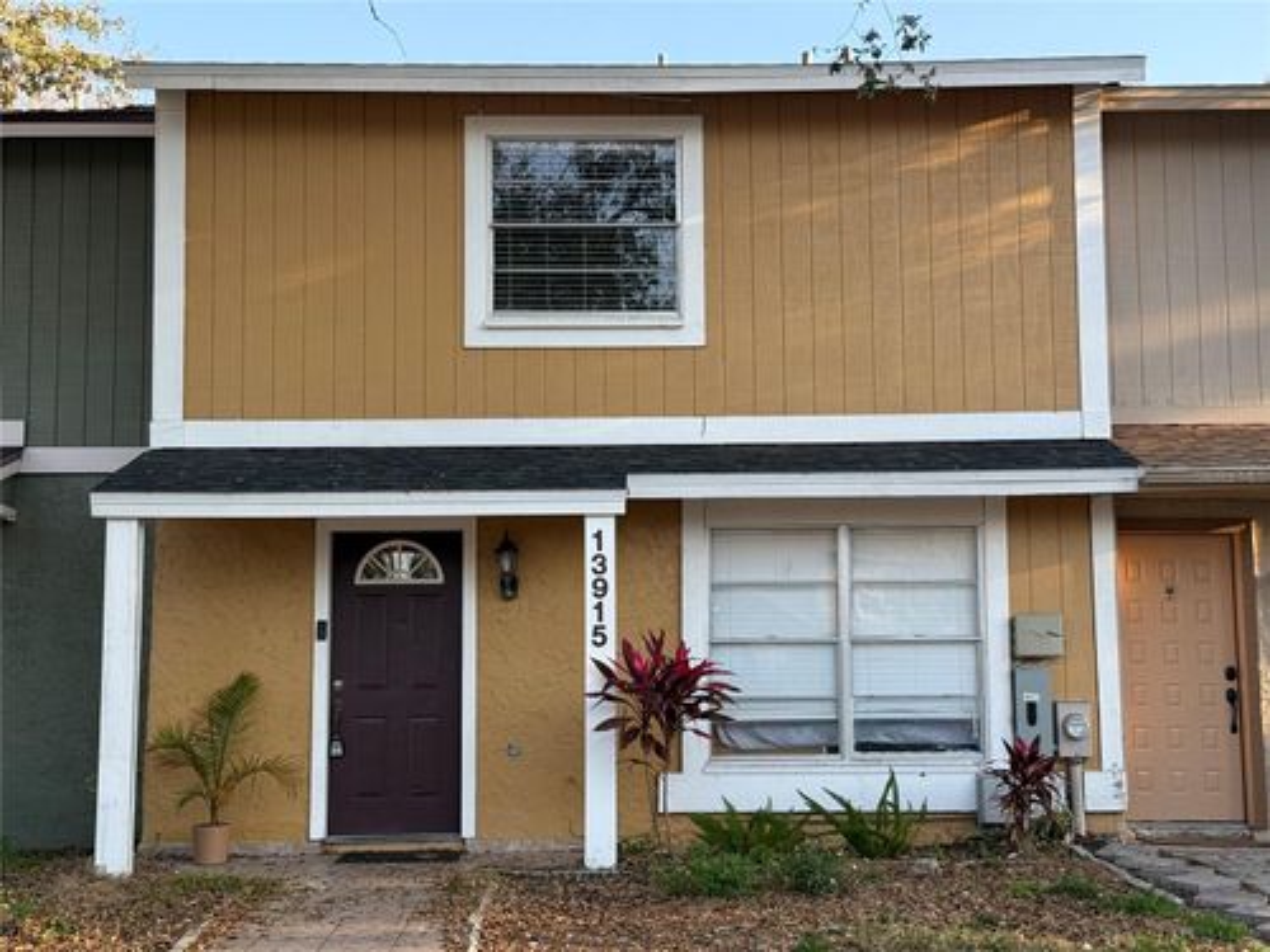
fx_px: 1761
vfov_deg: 30.3
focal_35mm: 48
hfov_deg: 39.7
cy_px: 476
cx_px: 635
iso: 100
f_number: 1.78
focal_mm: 6.76
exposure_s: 1/601
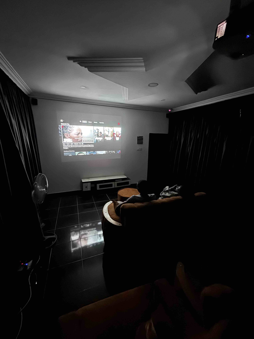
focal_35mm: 14
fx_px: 137
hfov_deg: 85.7
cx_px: 127
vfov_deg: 102.1
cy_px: 170
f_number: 2.2
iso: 4000
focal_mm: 2.22
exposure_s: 1/7
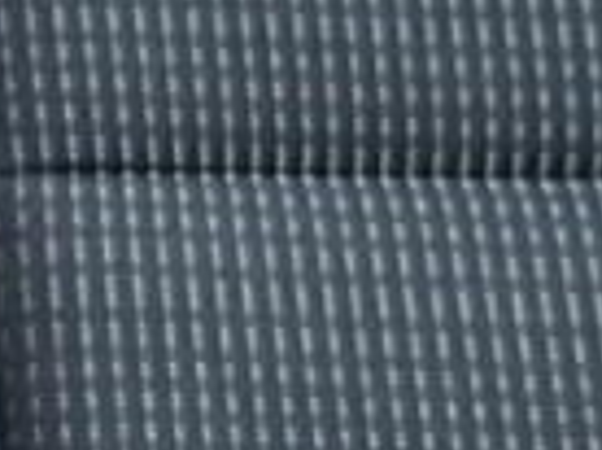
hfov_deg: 7.1
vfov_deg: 5.7
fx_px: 4462
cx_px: -977
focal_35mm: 257
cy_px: -173
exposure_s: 1/40
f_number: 2.8
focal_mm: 24
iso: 400
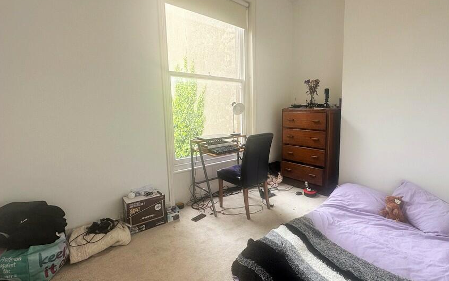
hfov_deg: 90.0
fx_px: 220
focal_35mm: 18
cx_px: 268
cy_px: 137
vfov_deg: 65.0
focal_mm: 2.22
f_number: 2.2
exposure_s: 1/99
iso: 64
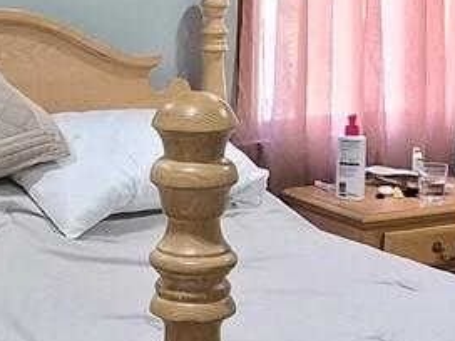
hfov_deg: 19.9
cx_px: 124
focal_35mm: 98
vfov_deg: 15.1
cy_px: 192
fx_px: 1288
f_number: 2.2
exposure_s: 1/60
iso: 200
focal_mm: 1.7
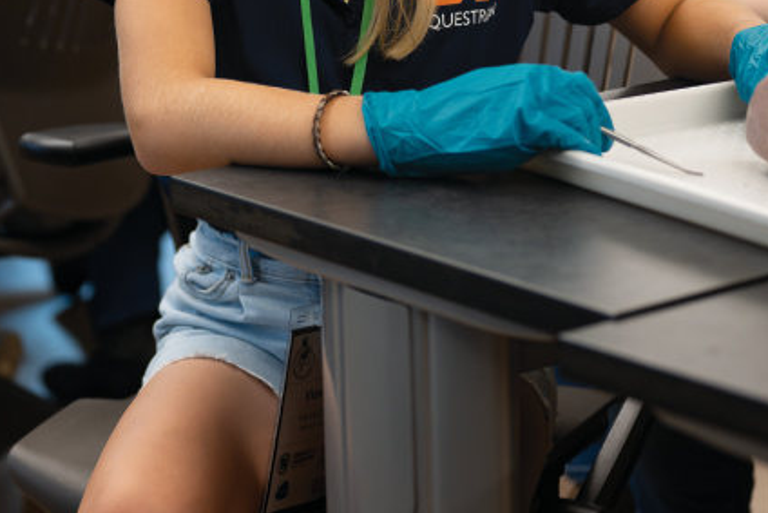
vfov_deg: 11.5
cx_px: 188
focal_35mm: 118
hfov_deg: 17.2
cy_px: -43
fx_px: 2518
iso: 1100
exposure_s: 1/250
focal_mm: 50
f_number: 2.2
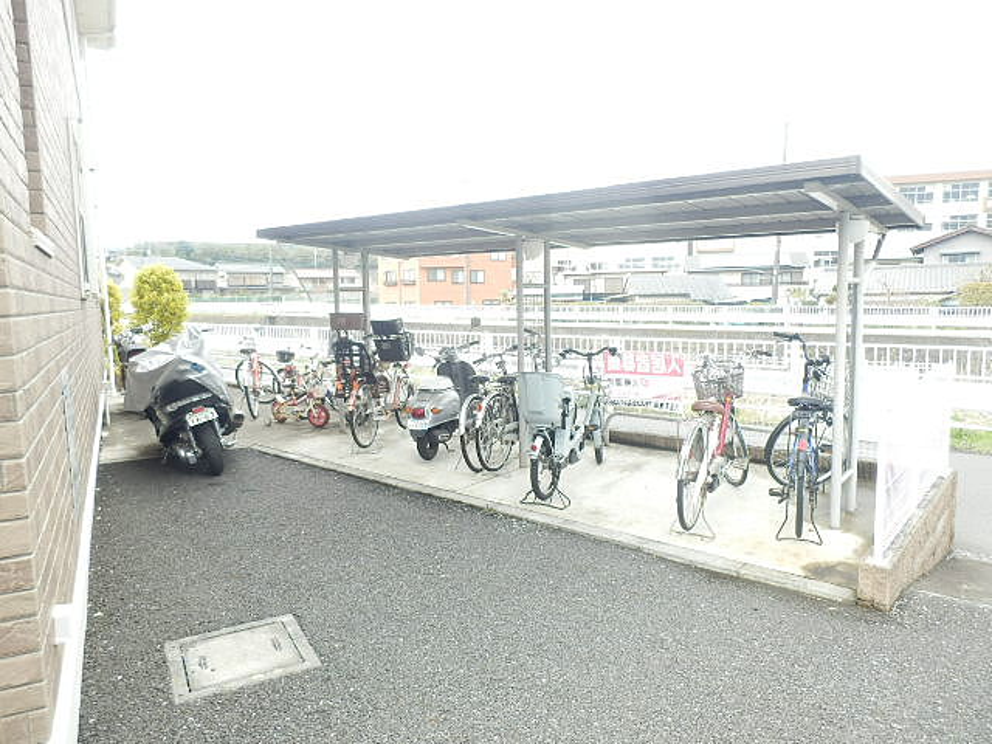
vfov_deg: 56.8
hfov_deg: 71.6
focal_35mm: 24
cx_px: 496
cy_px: 372
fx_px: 688
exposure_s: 1/80
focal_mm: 4.2
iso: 80
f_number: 3
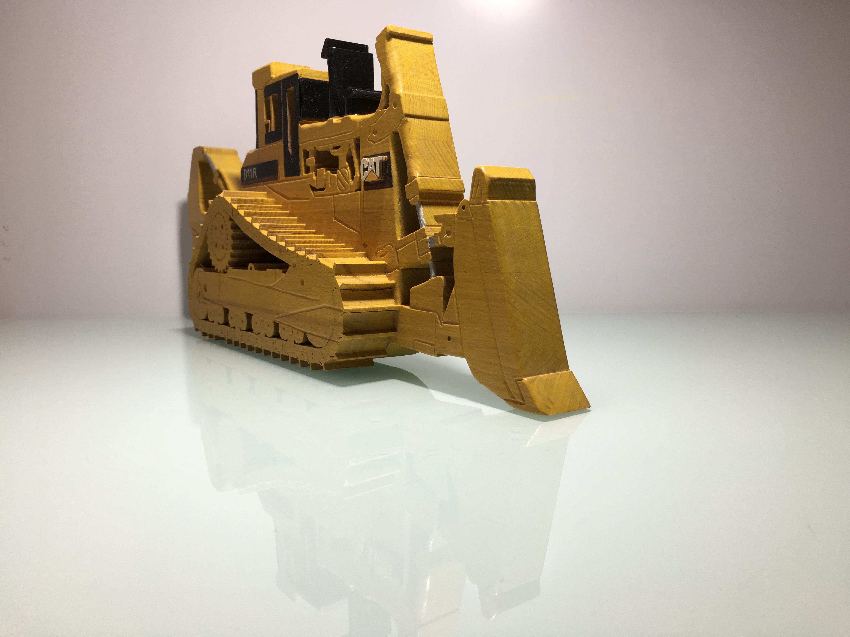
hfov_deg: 61.7
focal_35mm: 29
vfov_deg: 48.2
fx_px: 712
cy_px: 318
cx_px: 425
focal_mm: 4.15
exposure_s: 1/50
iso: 32
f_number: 2.2
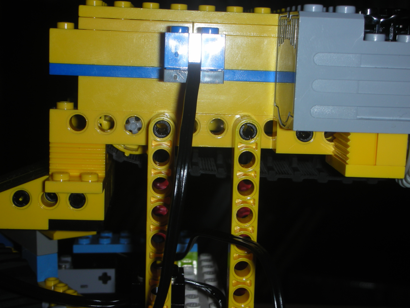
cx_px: 204
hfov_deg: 29.8
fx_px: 770
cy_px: 152
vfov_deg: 22.6
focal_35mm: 65
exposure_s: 1/120
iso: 50
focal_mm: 10.1
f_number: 11.3
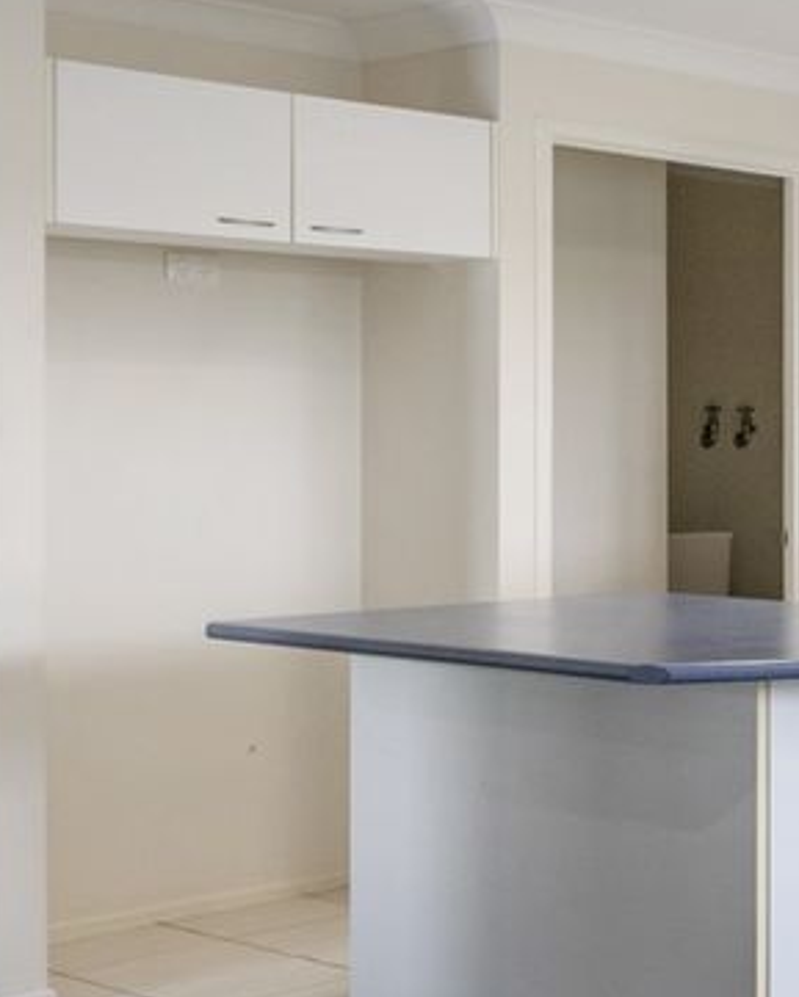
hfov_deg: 16.2
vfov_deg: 31.9
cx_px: 1778
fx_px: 1743
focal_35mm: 59
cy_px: 439
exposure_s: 1/25
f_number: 8
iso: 200
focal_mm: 14
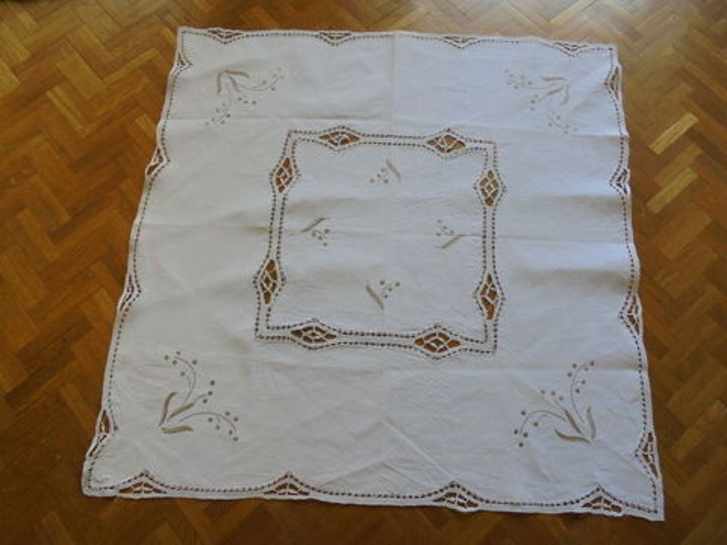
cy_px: 272
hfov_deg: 67.3
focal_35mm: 26
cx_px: 364
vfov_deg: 53.1
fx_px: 546
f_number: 3.5
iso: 100
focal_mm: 4.6
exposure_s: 1/30
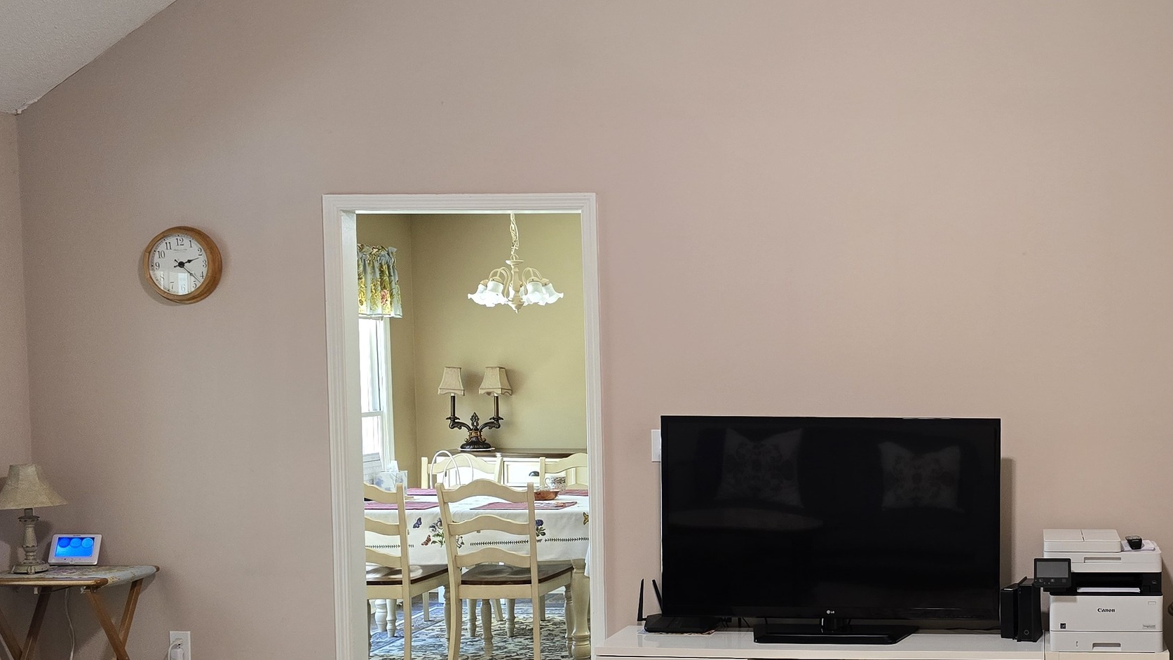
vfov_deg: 25.8
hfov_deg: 42.2
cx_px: 973
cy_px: 445
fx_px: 1431
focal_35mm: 46
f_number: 1.7
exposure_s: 1/120
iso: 320
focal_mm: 6.3
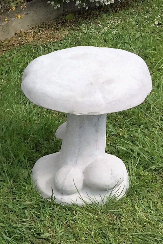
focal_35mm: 31
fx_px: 211
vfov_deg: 60.3
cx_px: 89
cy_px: 122
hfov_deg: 42.3
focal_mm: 4.15
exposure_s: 1/1883
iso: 32
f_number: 2.2
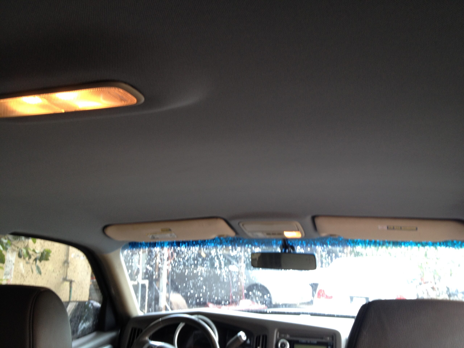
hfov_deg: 52.6
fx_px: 469
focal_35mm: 35
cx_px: 232
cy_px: 174
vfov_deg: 40.7
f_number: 2.4
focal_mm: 4.28
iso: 50
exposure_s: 1/20
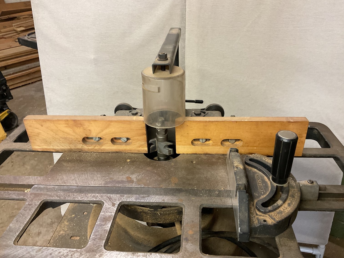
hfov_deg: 61.7
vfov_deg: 48.2
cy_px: 129
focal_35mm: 29
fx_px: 288
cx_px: 172
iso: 160
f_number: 1.8
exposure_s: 1/60
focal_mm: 3
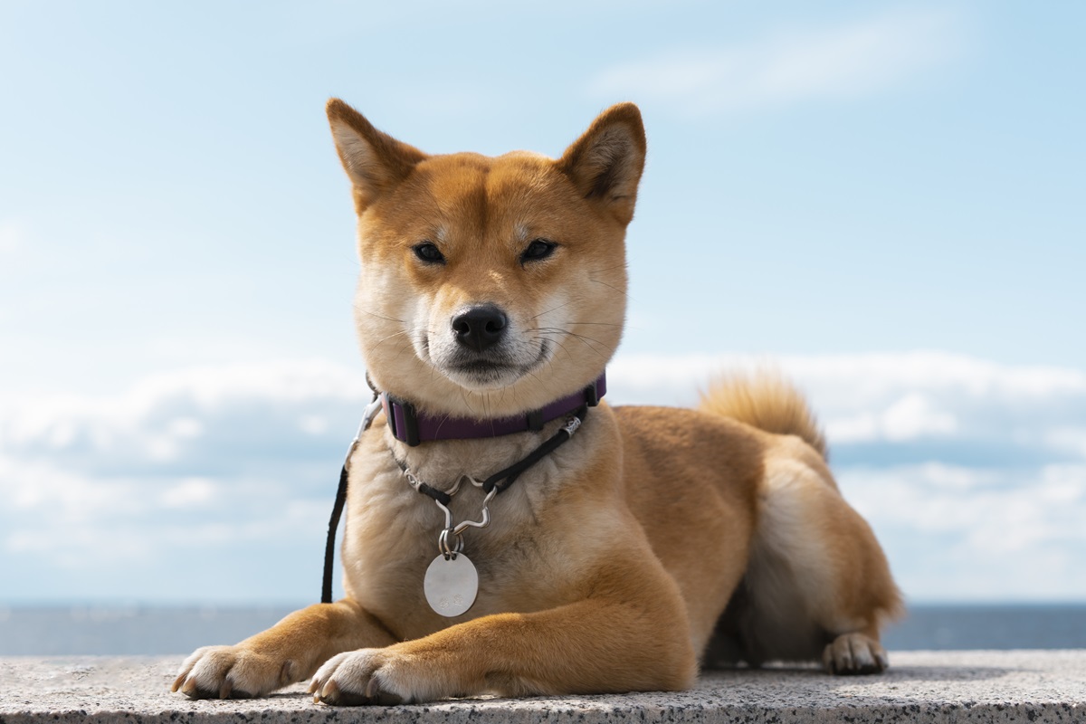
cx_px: 543
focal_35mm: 55
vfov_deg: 24.6
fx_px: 1659
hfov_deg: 36.2
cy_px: 362
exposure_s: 1/500
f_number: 6.3
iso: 160
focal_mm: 55
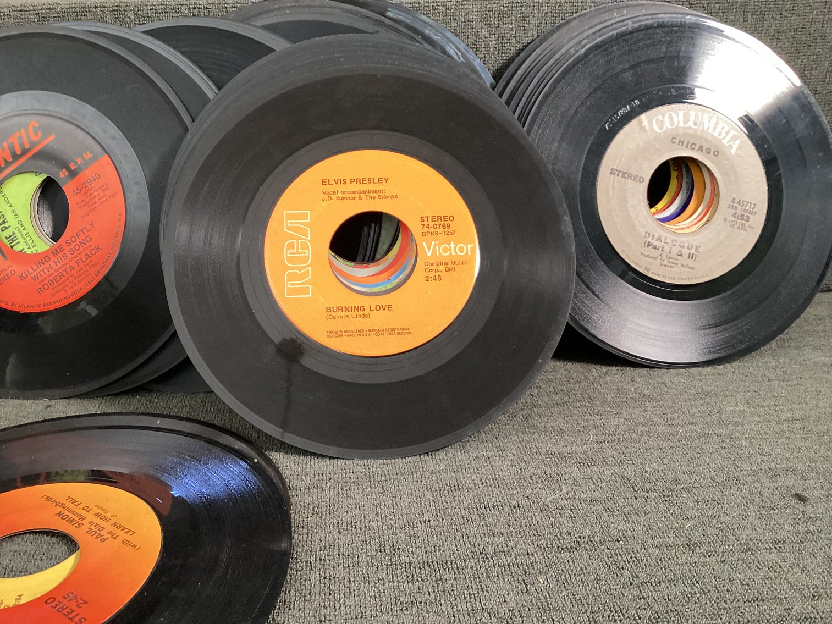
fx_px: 745
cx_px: 416
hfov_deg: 58.3
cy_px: 312
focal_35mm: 31
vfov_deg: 45.4
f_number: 2.4
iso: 200
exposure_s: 1/50
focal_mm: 3.3
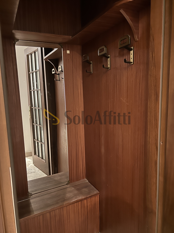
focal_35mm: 26
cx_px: 87
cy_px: 116
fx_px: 174
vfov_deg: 67.3
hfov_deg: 53.1
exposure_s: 1/11
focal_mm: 5.7
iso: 640
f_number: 1.5
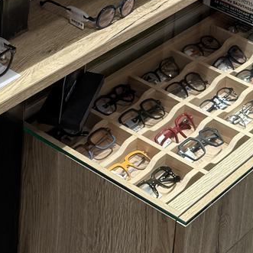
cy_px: -194
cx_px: 40
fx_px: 1017
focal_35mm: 123
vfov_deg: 12.9
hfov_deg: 14.1
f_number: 1.78
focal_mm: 6.76
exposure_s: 1/100
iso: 80
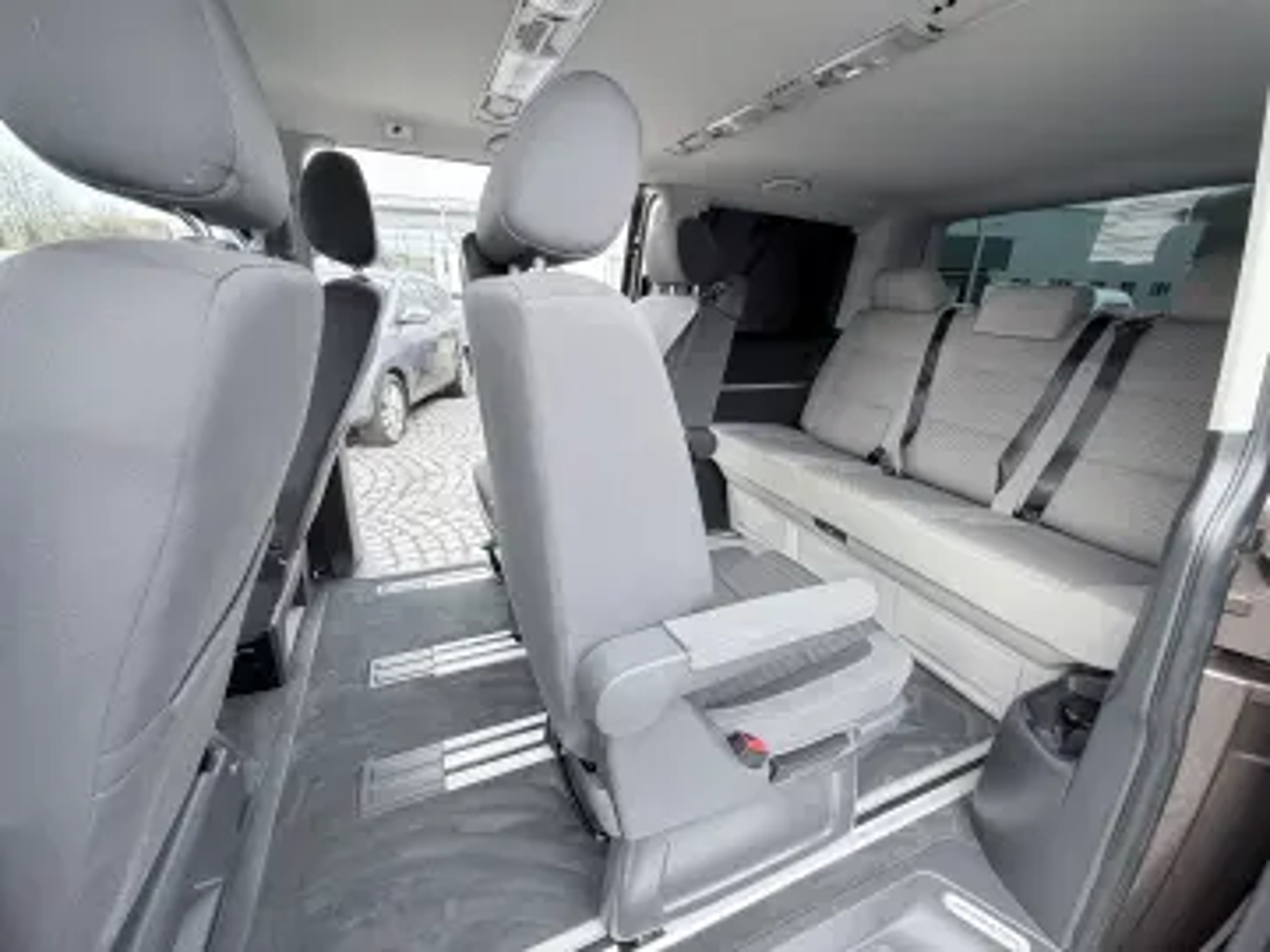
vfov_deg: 85.7
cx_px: 635
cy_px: 476
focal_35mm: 14
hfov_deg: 102.1
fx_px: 514
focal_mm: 2.22
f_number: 2.2
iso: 64
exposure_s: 1/121
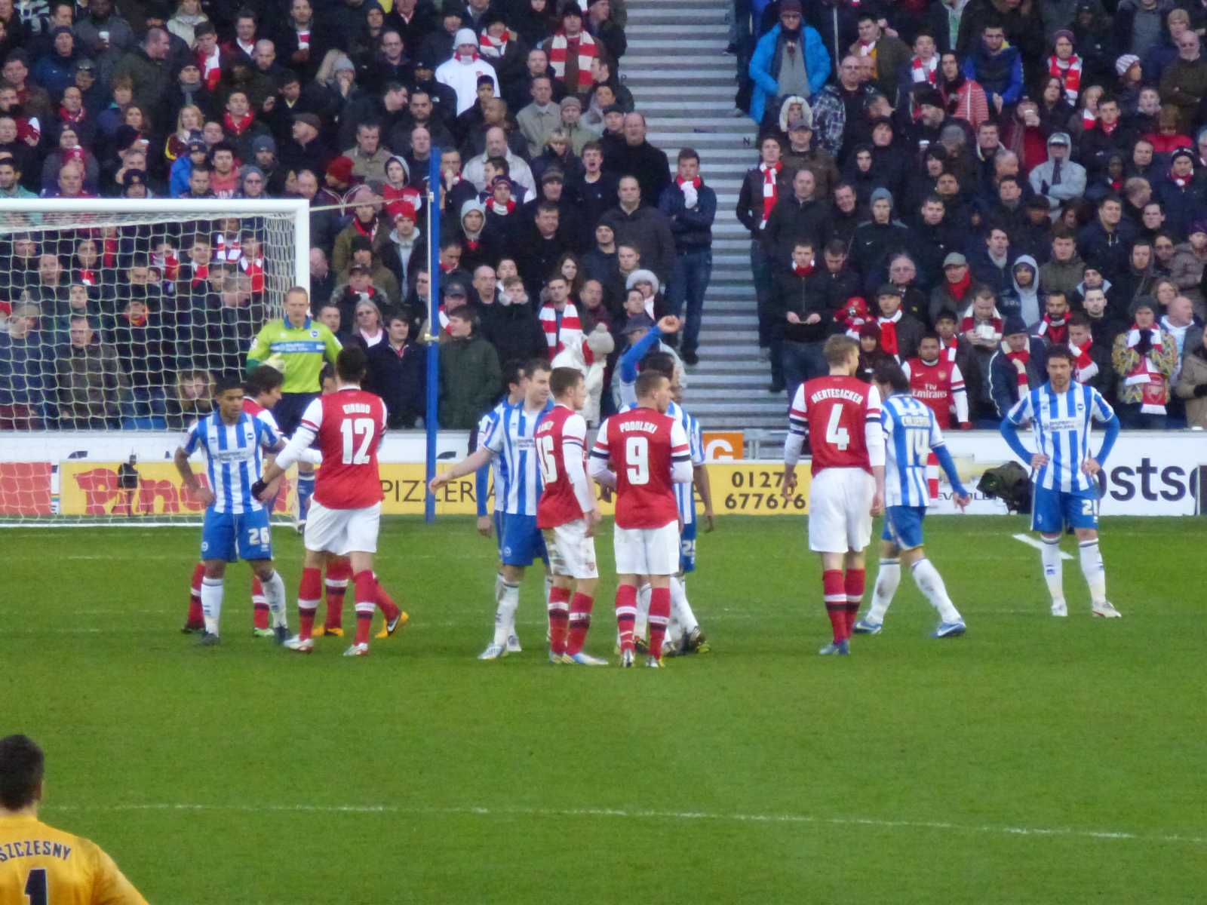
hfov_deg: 3.9
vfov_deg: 3.0
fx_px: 17574
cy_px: 452
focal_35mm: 504
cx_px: 604
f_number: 5.9
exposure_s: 1/100
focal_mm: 68.8
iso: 800
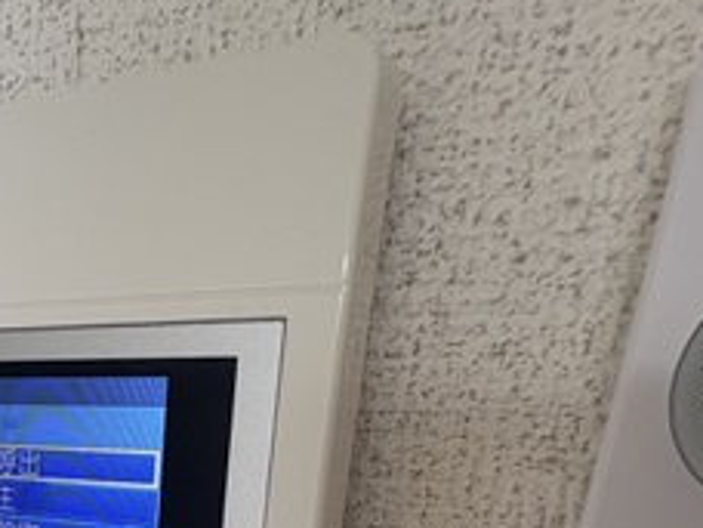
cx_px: -9
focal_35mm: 43
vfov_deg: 27.8
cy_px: 690
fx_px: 873
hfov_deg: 38.6
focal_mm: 2.22
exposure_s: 1/120
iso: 160
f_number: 2.2
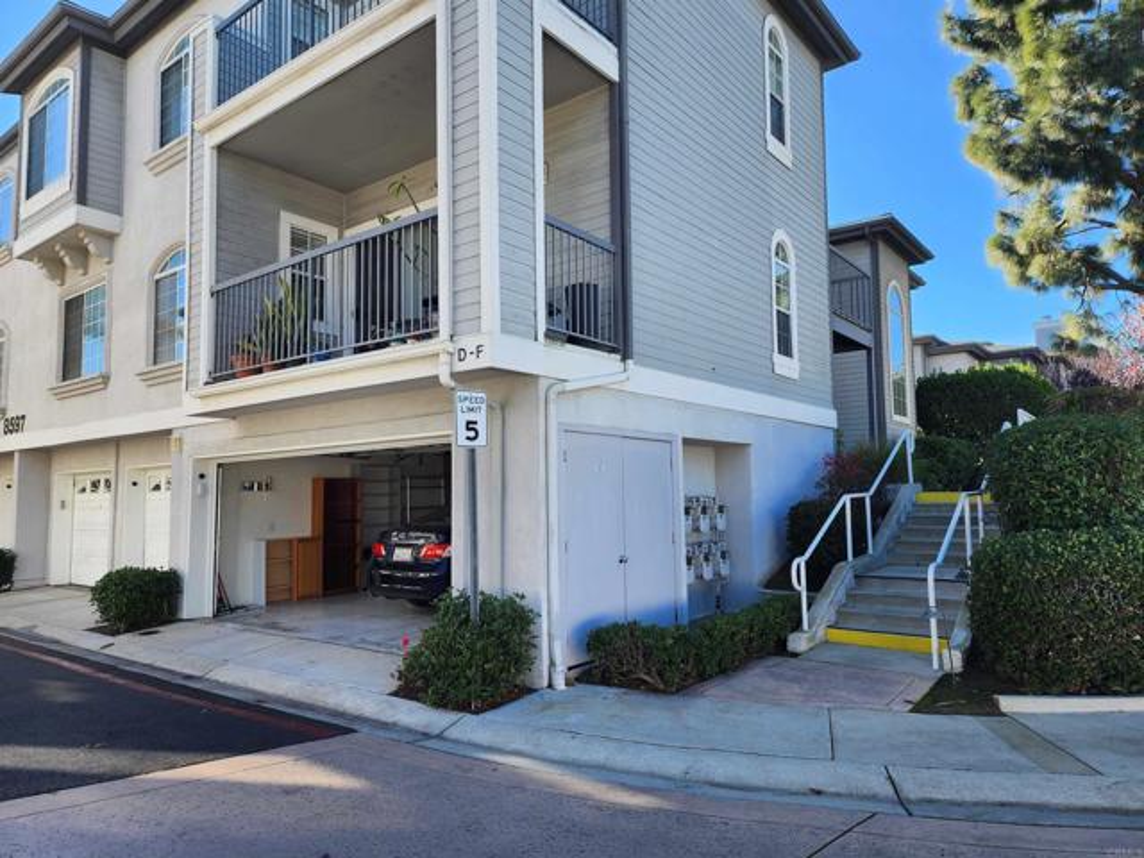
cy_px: 429
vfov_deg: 58.9
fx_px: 760
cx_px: 572
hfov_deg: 73.9
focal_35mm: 23
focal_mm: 6.4
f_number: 1.8
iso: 12
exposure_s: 1/276
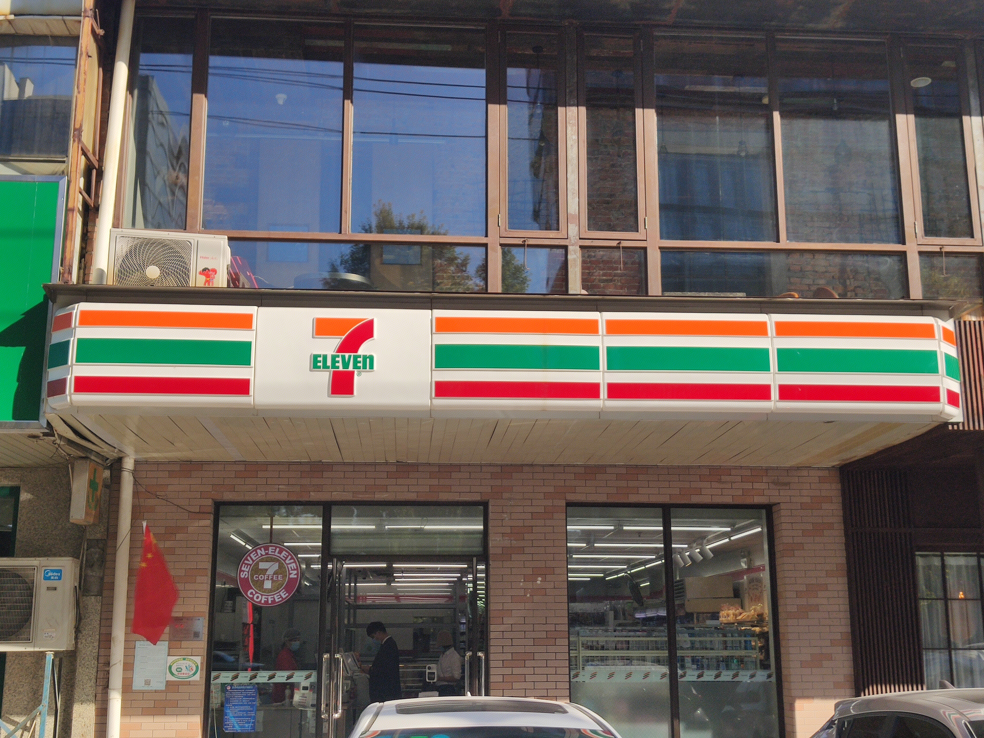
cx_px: 492
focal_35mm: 40
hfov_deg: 46.8
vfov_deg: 36.0
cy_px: 369
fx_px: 1137
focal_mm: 4.75
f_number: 1.75
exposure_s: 1/2374
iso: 112
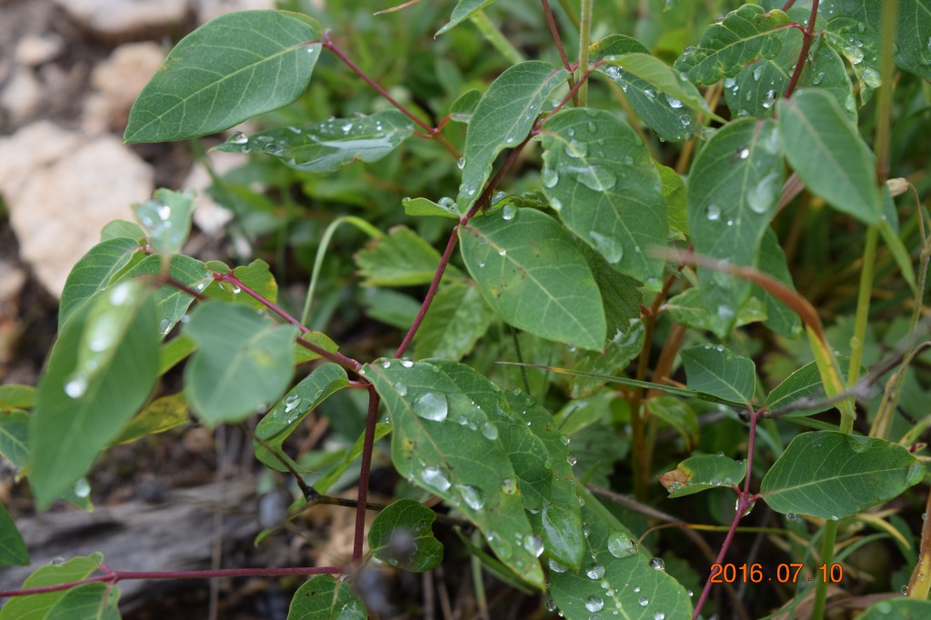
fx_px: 1861
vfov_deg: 18.9
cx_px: 466
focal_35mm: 72
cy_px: 310
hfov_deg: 28.1
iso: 280
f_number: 8
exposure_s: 1/250
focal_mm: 48
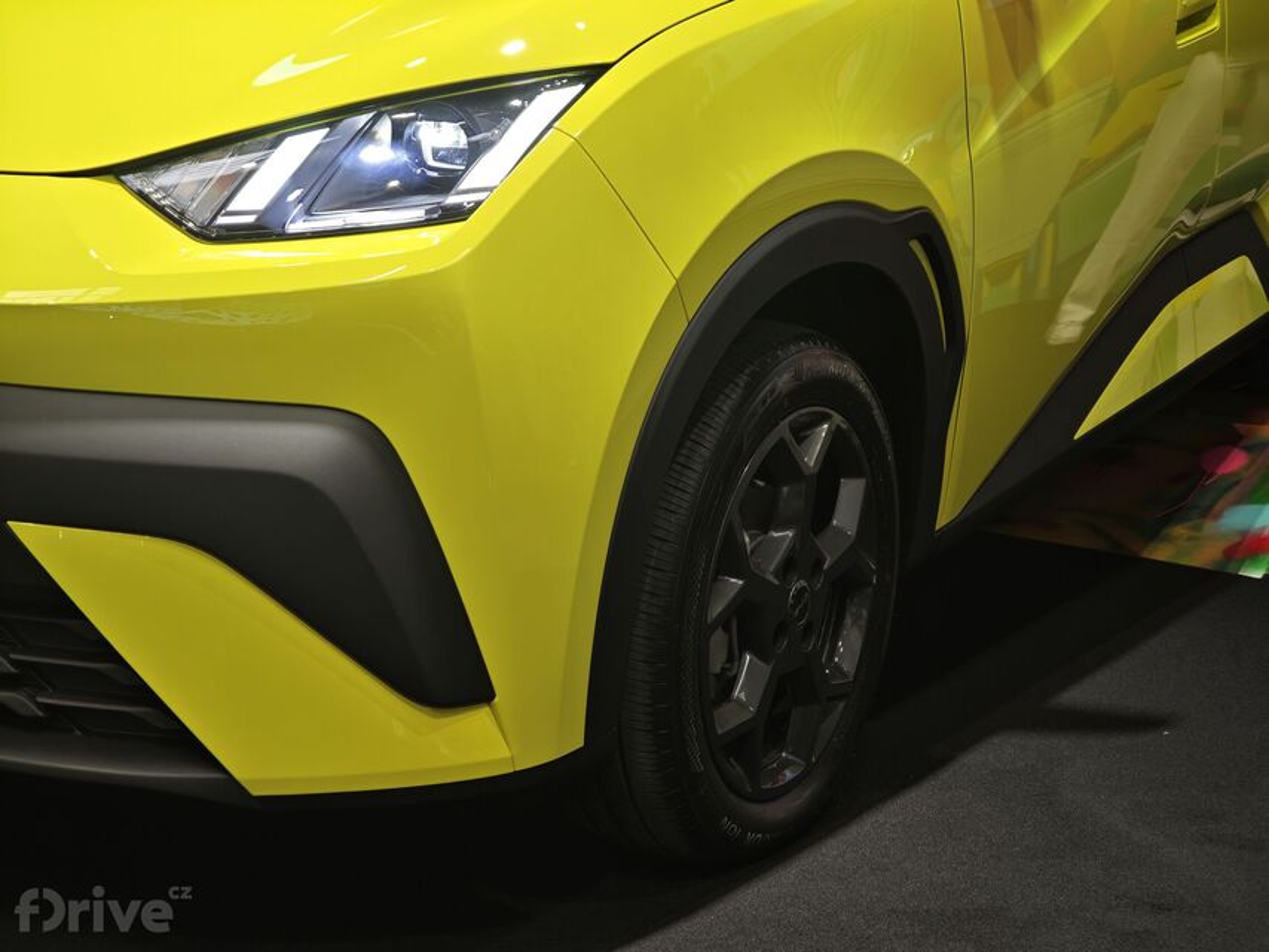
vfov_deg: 21.0
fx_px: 2567
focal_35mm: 70
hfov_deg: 27.8
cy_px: 476
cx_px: 634
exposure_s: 1/104
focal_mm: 11.5
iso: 100
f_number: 1.8
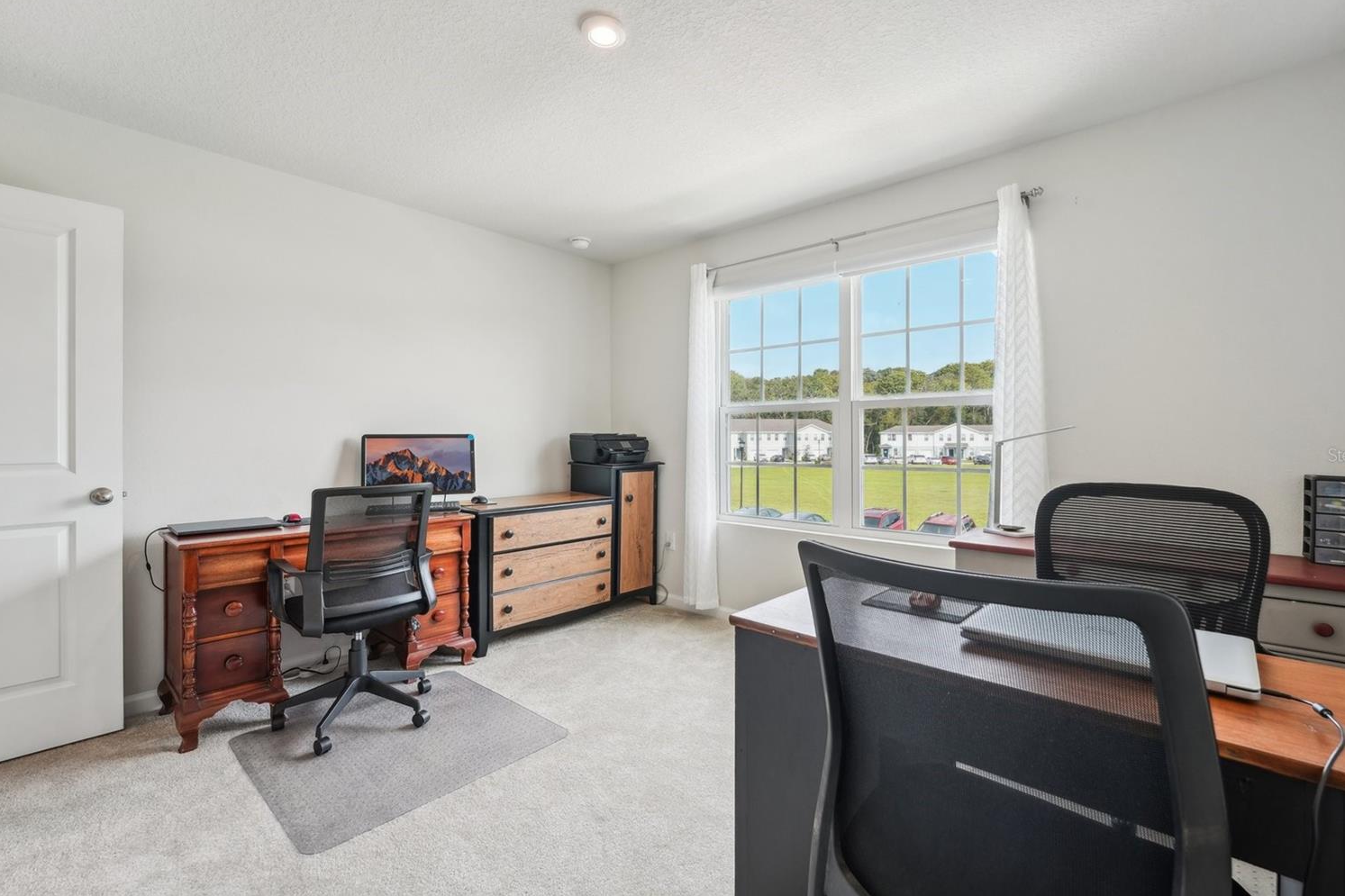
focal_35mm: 15
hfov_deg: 100.4
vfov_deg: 77.3
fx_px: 560
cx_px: 687
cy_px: 455
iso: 400
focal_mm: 14
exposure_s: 1/60
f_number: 8
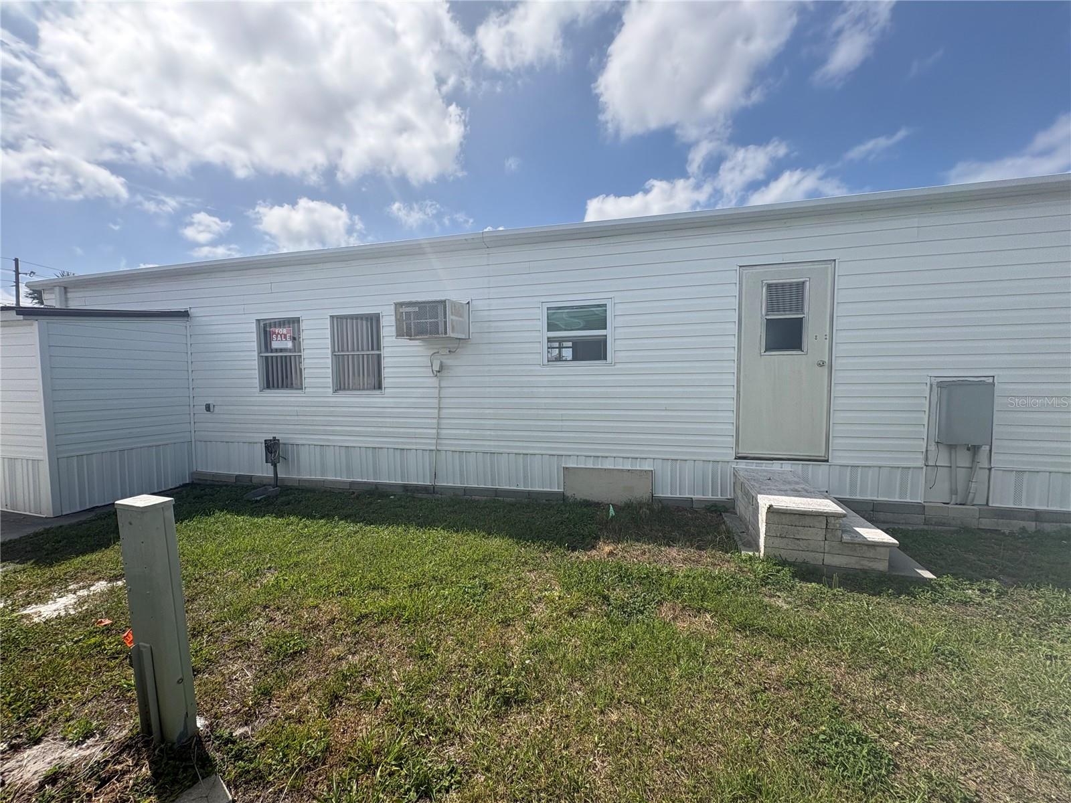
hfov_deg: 102.1
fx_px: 433
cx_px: 536
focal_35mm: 14
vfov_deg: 85.7
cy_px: 402
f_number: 2.2
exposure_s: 1/2028
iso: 40
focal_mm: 2.22
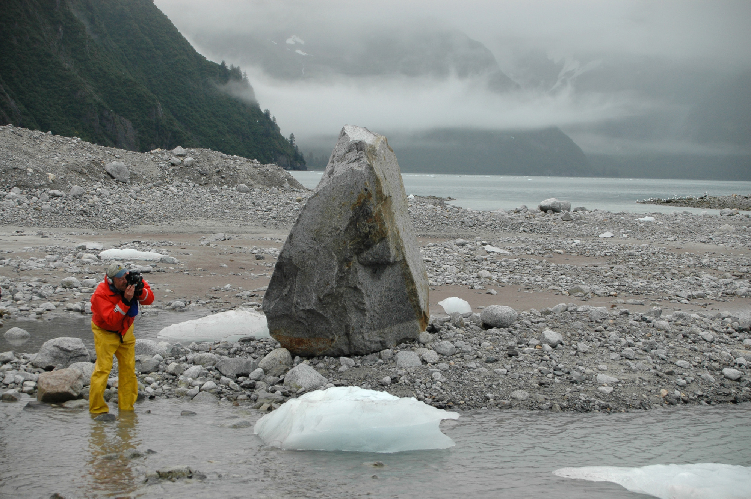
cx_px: 376
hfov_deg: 27.0
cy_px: 250
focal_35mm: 75
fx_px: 1563
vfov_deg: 18.1
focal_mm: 50
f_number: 8
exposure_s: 1/250
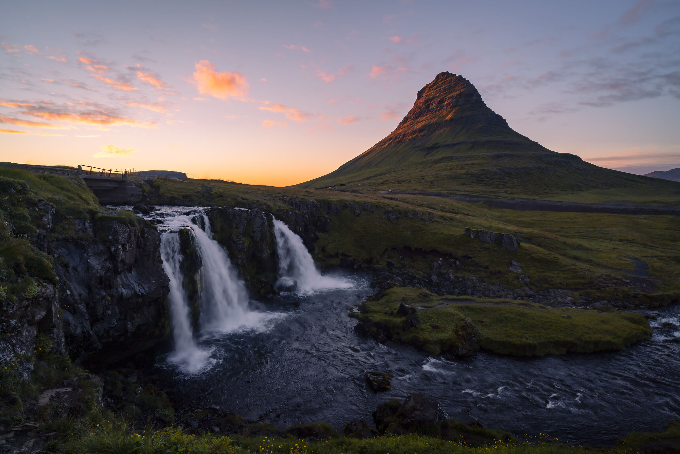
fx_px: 340
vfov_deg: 67.4
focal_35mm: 18
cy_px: 227
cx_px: 340
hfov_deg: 90.0
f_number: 8
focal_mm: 18
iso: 400
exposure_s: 1/30
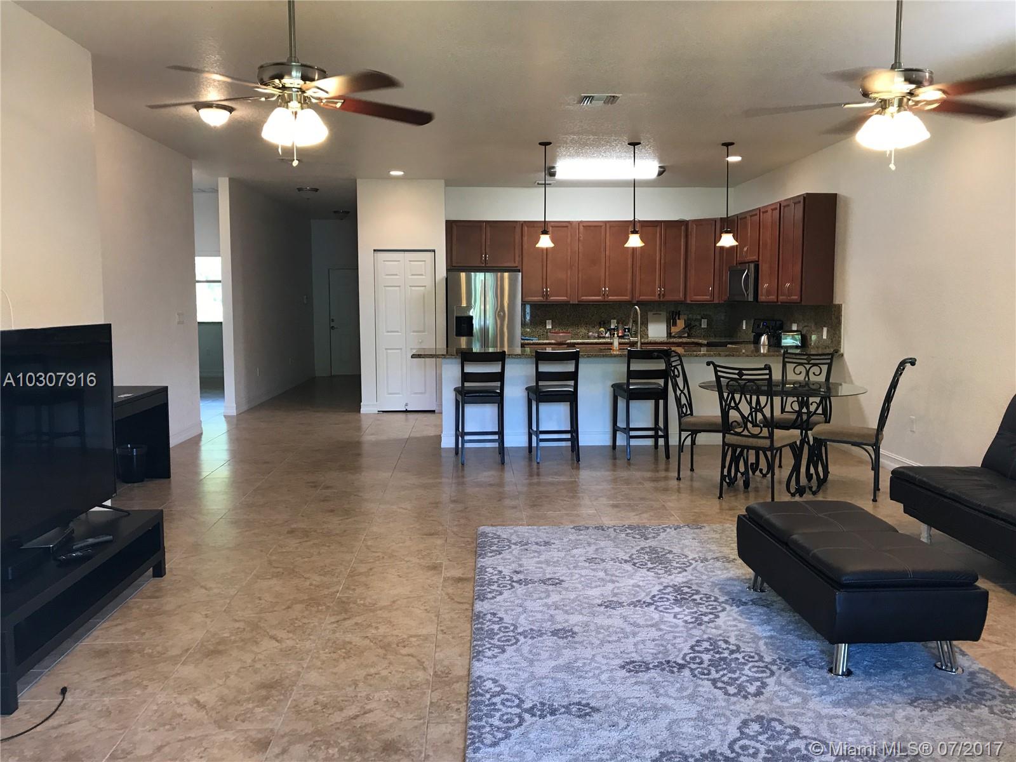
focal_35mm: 28
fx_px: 822
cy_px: 381
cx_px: 508
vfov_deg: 49.7
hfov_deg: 63.4
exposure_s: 1/24
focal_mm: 3.99
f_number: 1.8
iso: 32
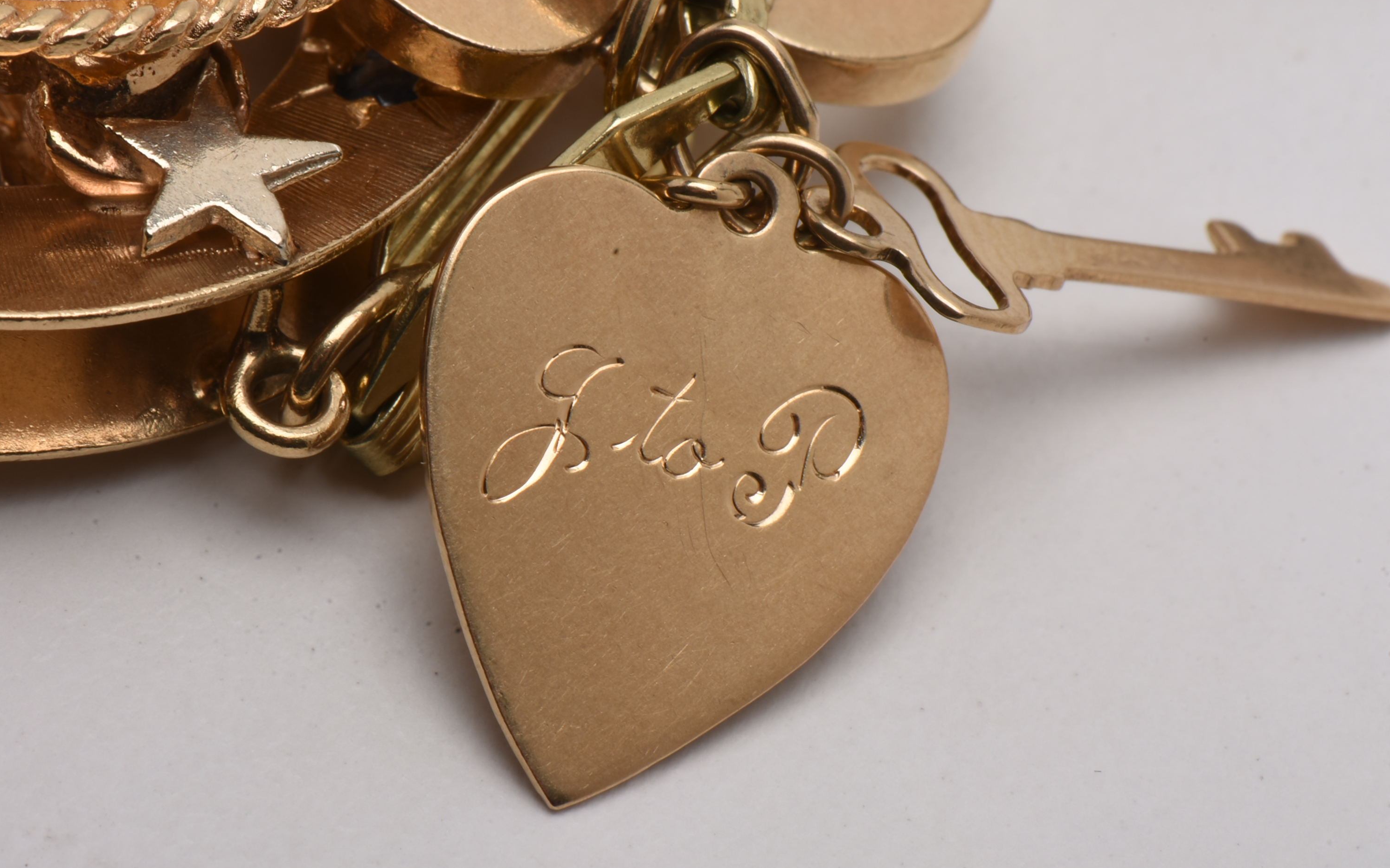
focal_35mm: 131
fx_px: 4944
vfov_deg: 10.0
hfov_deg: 16.0
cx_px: 696
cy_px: 453
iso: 100
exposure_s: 1/100
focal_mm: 85
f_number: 29
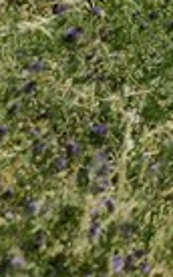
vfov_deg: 2.5
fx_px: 6267
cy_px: -715
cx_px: 1135
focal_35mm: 829
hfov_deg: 1.5
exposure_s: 1/250
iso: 200
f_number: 11
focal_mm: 70
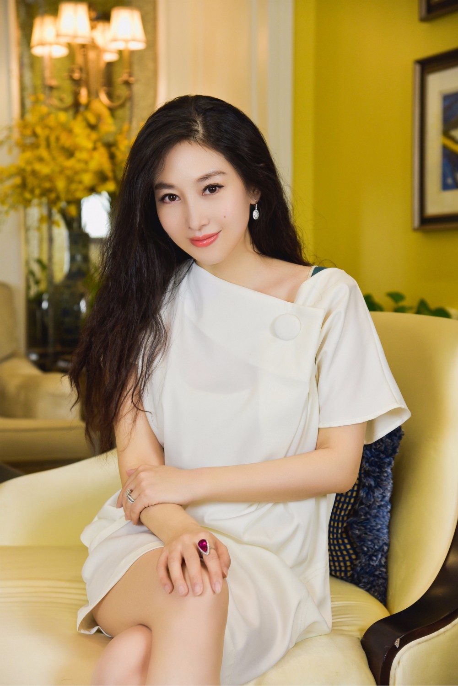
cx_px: 229
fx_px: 1335
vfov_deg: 28.8
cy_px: 343
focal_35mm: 70
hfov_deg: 19.5
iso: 400
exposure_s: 1/100
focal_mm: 70
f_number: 5
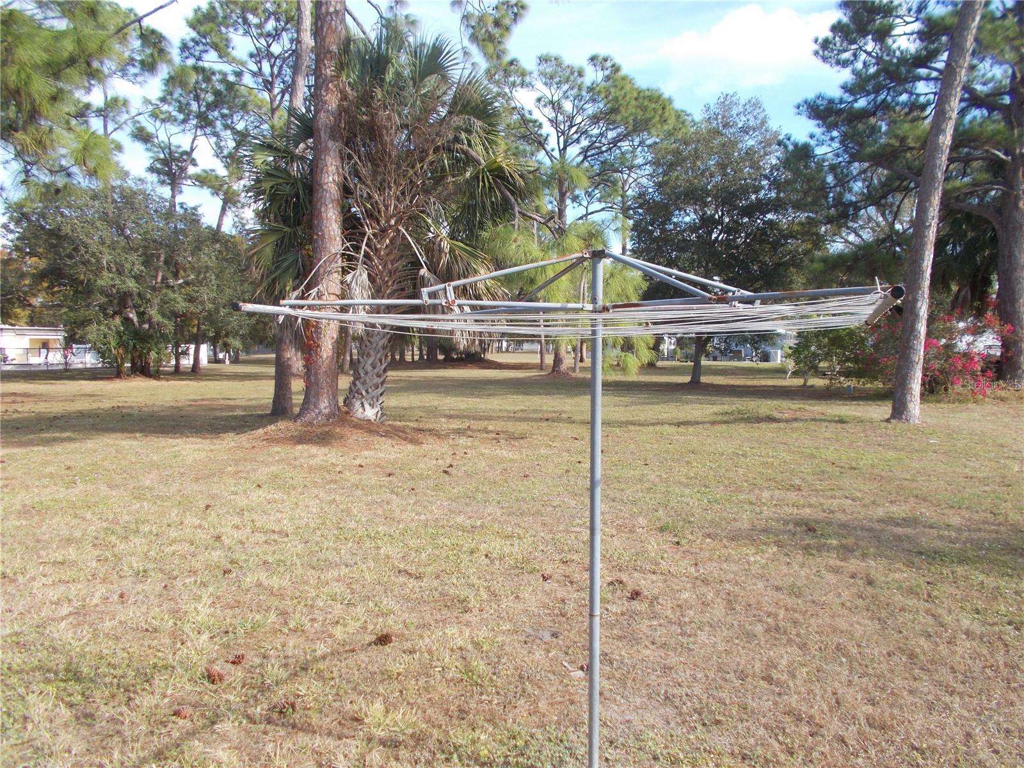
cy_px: 384
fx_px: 769
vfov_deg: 53.1
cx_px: 512
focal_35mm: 26
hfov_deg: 67.3
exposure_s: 1/320
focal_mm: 4.6
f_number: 3.2
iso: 80
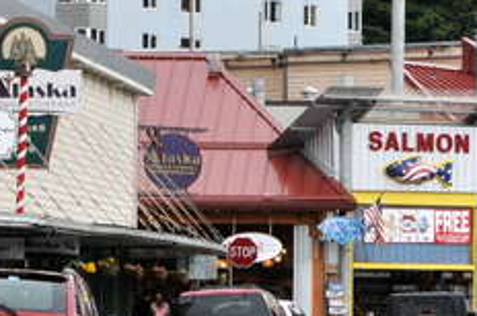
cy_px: 43
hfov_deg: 8.3
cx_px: 436
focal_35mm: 248
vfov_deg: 5.5
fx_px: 3281
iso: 400
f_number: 11
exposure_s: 1/400
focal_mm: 50
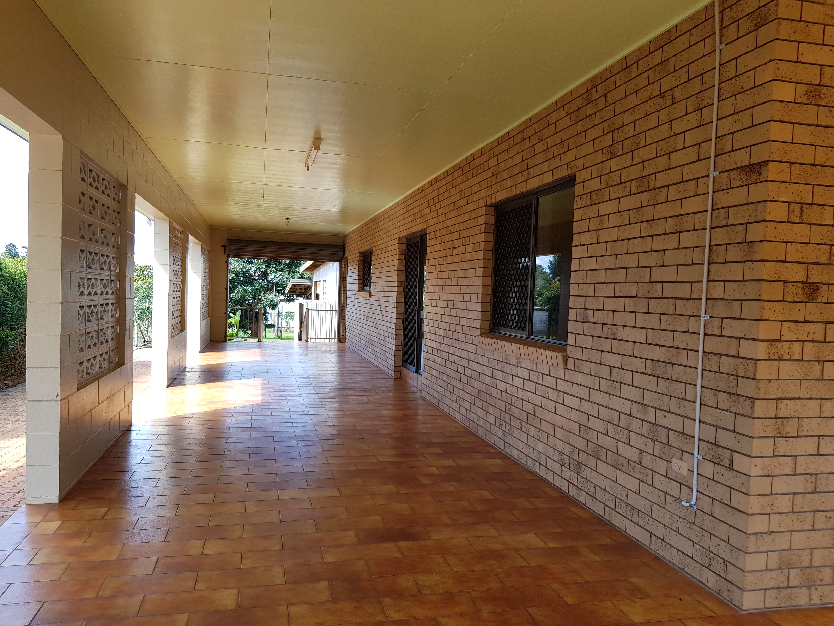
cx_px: 417
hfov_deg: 67.3
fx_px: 626
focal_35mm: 26
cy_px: 313
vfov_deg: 53.1
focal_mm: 4.2
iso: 40
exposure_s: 1/208
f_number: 1.7
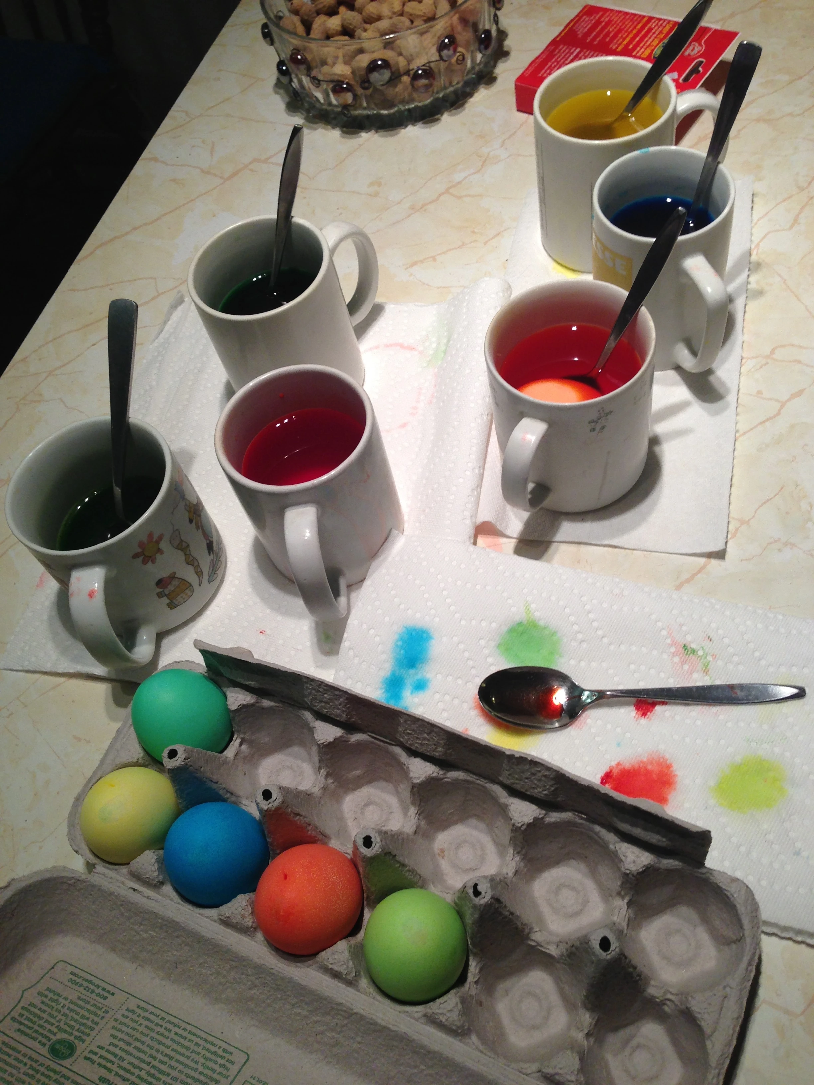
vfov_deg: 55.4
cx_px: 407
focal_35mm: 33
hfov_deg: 42.9
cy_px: 542
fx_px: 1035
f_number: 2.4
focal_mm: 4.13
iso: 64
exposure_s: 1/60
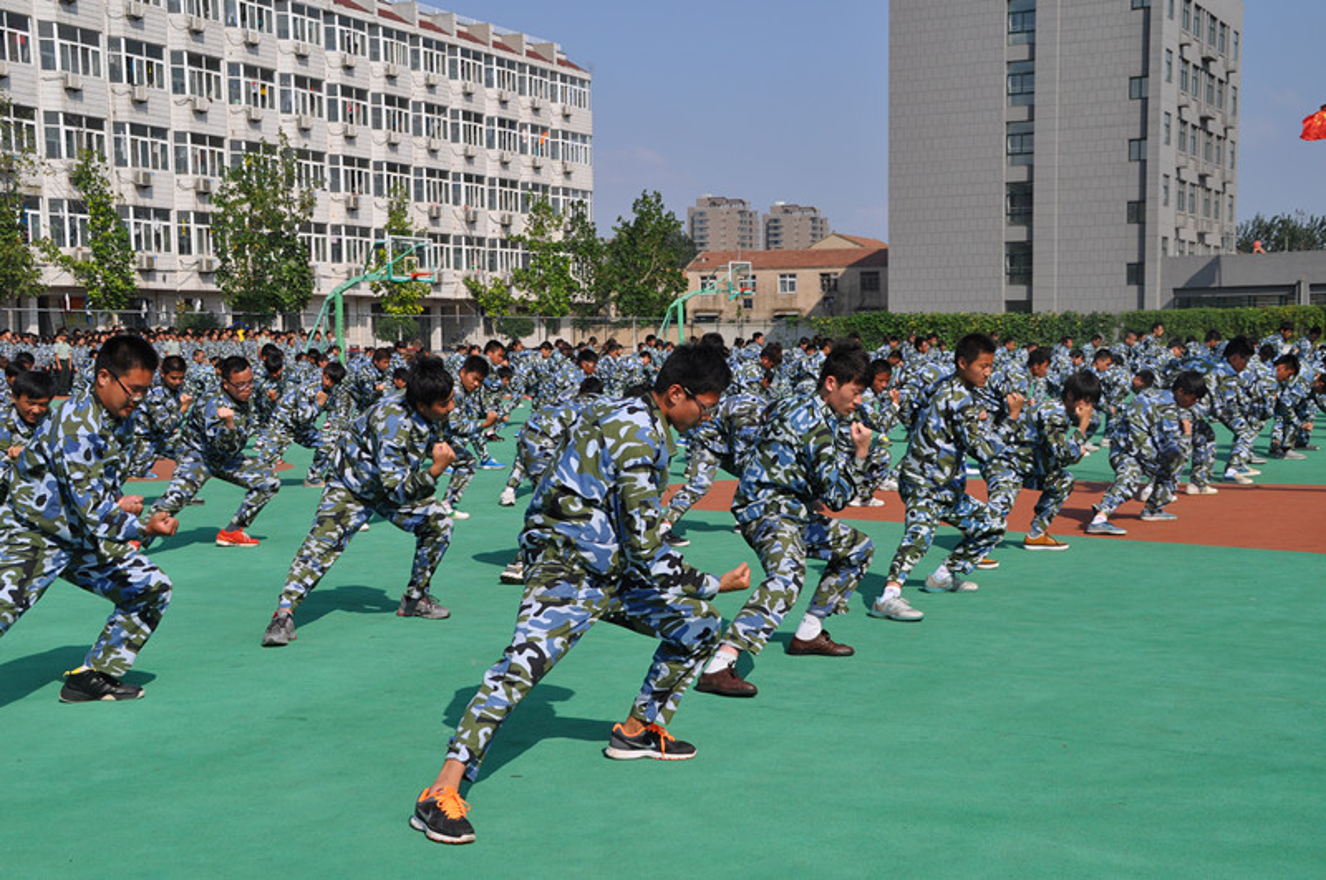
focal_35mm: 48
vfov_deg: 28.0
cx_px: 663
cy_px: 440
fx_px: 1765
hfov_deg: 41.2
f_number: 10
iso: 200
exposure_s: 1/400
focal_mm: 32
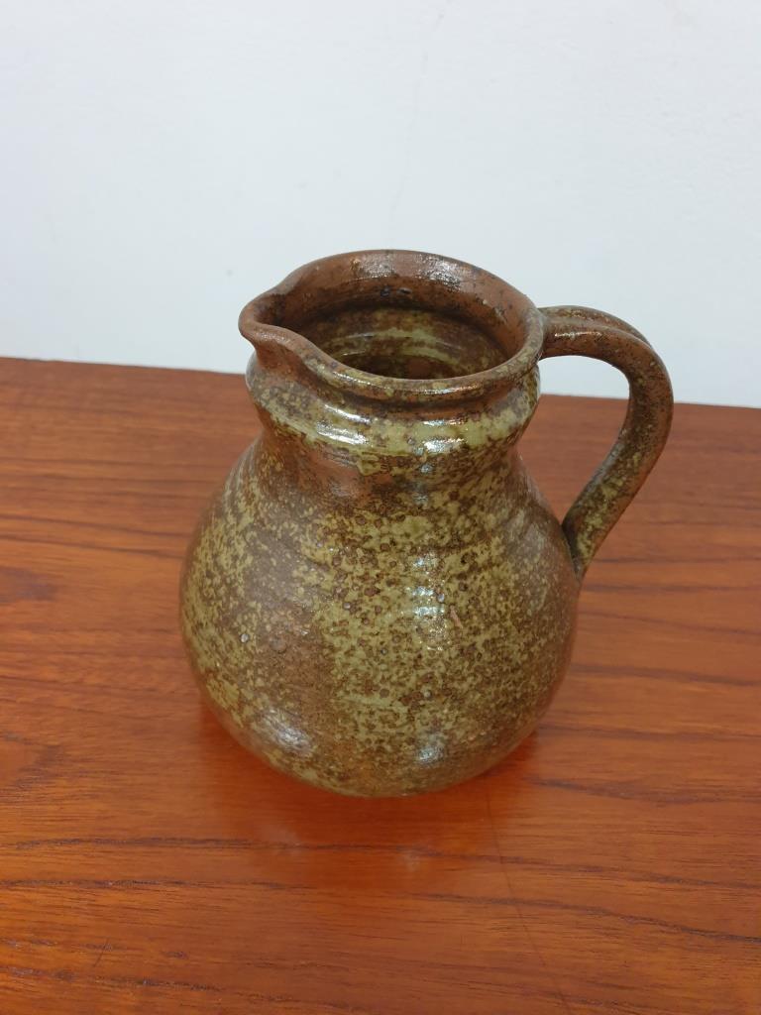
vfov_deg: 67.3
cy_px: 508
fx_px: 762
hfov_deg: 53.1
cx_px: 380
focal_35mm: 26
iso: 320
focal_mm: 4.3
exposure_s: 1/33
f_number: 1.5
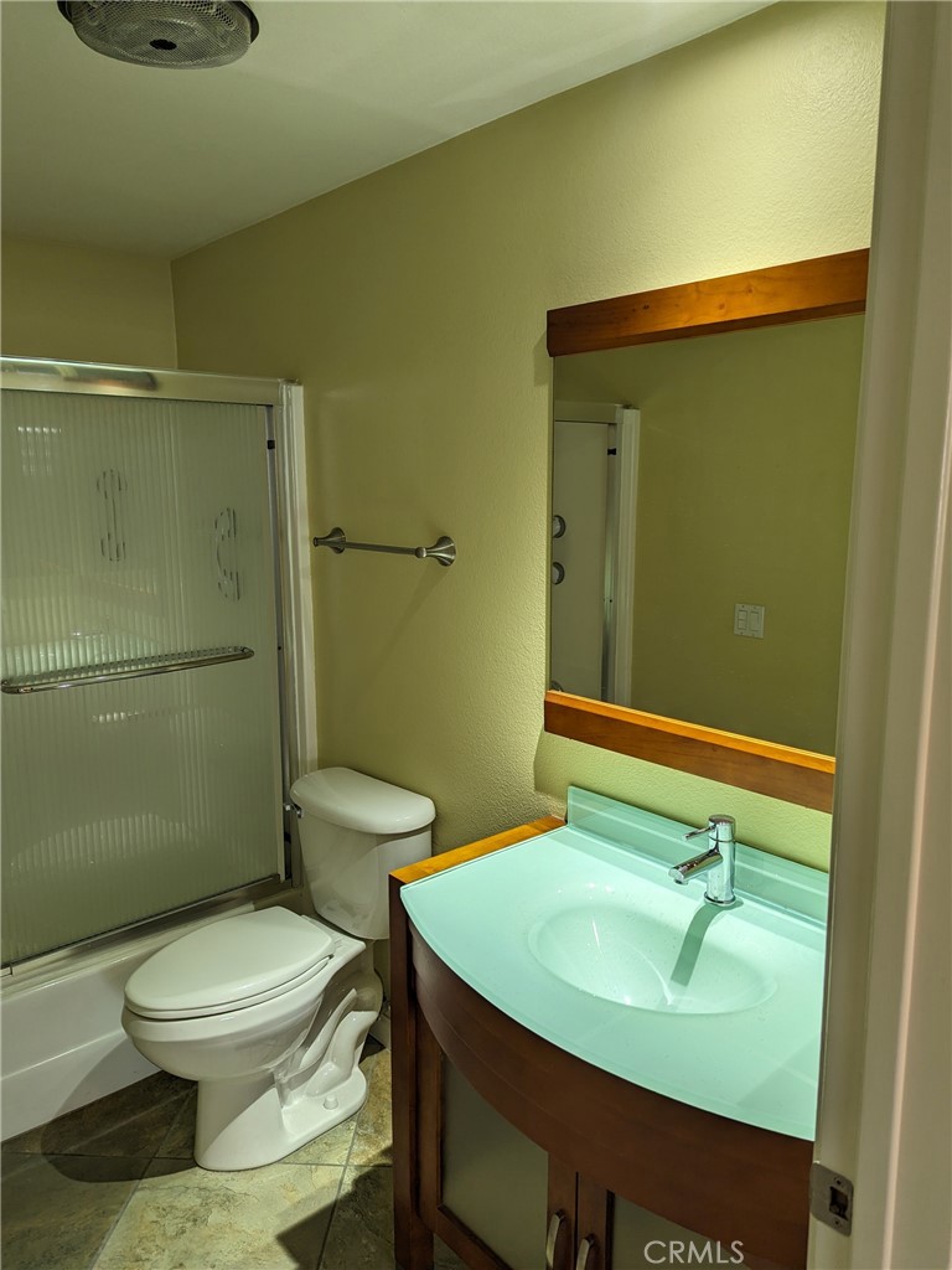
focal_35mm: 24
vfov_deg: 71.6
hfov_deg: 56.8
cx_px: 476
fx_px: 880
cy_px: 635
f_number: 1.85
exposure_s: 1/60
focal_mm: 6.81
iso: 64
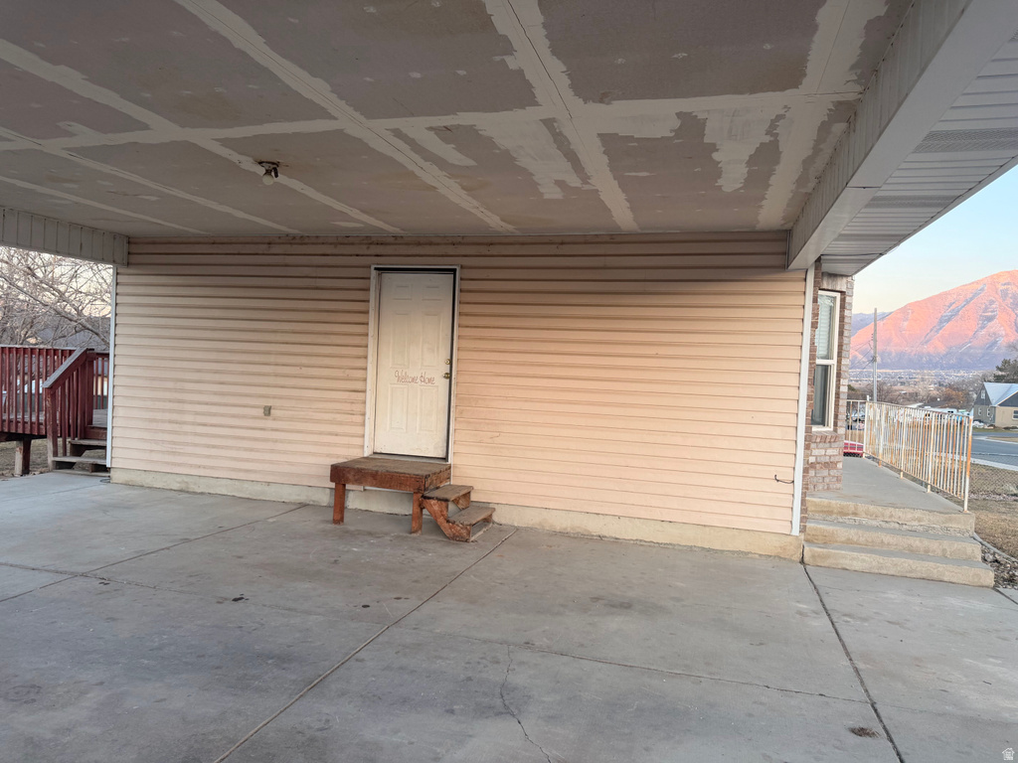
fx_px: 706
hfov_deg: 71.6
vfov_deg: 56.8
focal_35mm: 24
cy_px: 382
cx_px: 509
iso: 100
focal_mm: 6.76
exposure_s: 1/133
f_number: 1.78
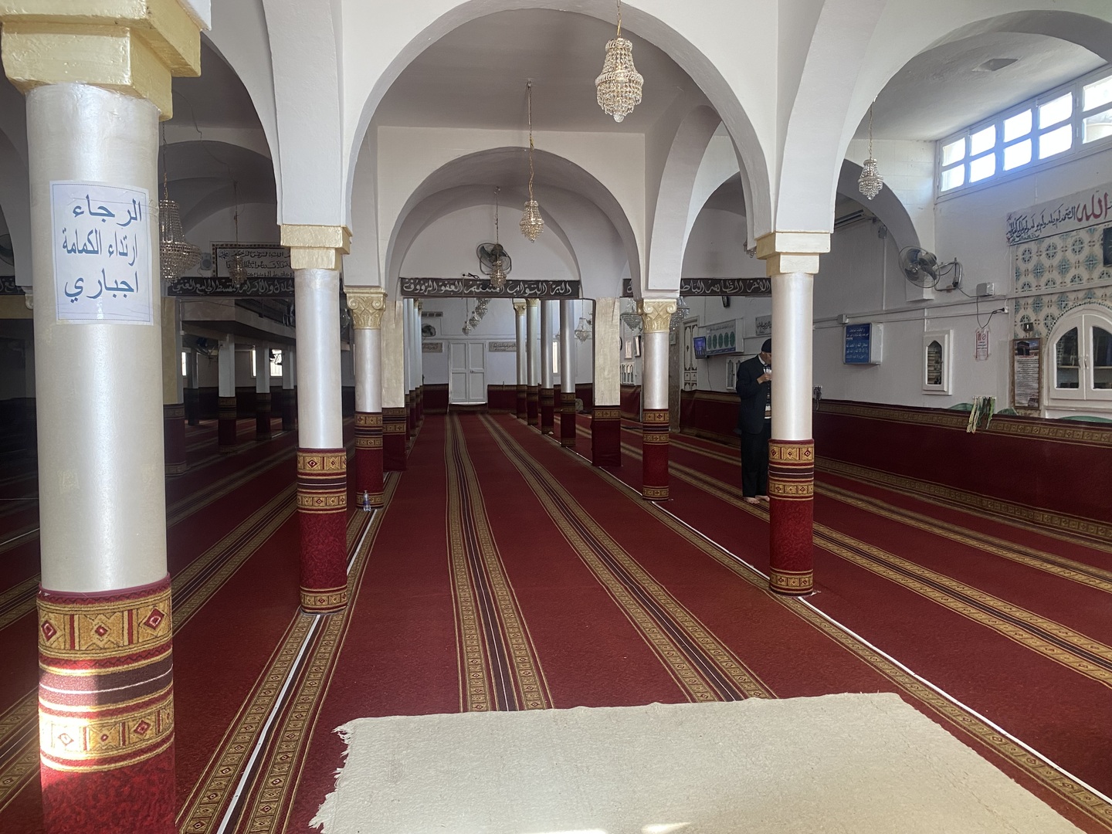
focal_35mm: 26
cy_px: 417
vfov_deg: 53.1
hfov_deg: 67.3
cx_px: 556
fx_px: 835
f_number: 1.8
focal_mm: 4.25
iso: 125
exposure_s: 1/88
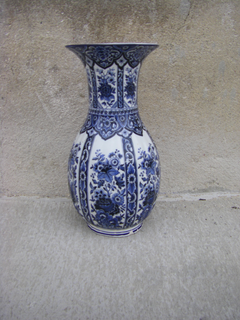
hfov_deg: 37.7
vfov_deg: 49.0
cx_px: 120
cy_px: 160
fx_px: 351
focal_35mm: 38
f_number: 3.5
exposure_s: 1/80
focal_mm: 6.3
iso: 64
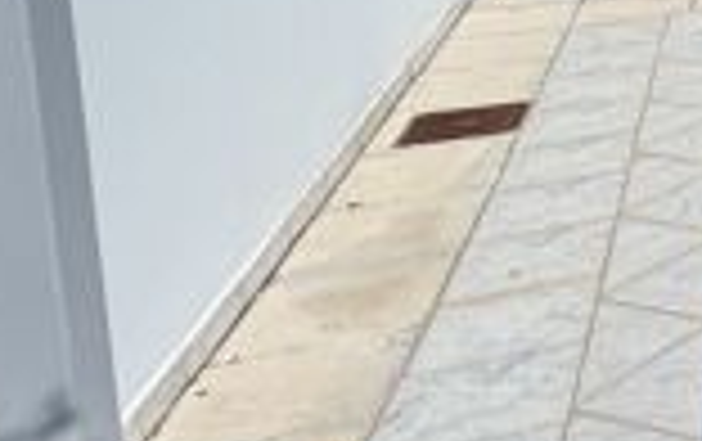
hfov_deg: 18.3
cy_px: -248
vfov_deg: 17.3
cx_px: 1447
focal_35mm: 67
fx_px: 1284
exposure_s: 1/1976
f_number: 2.2
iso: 50
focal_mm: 2.22
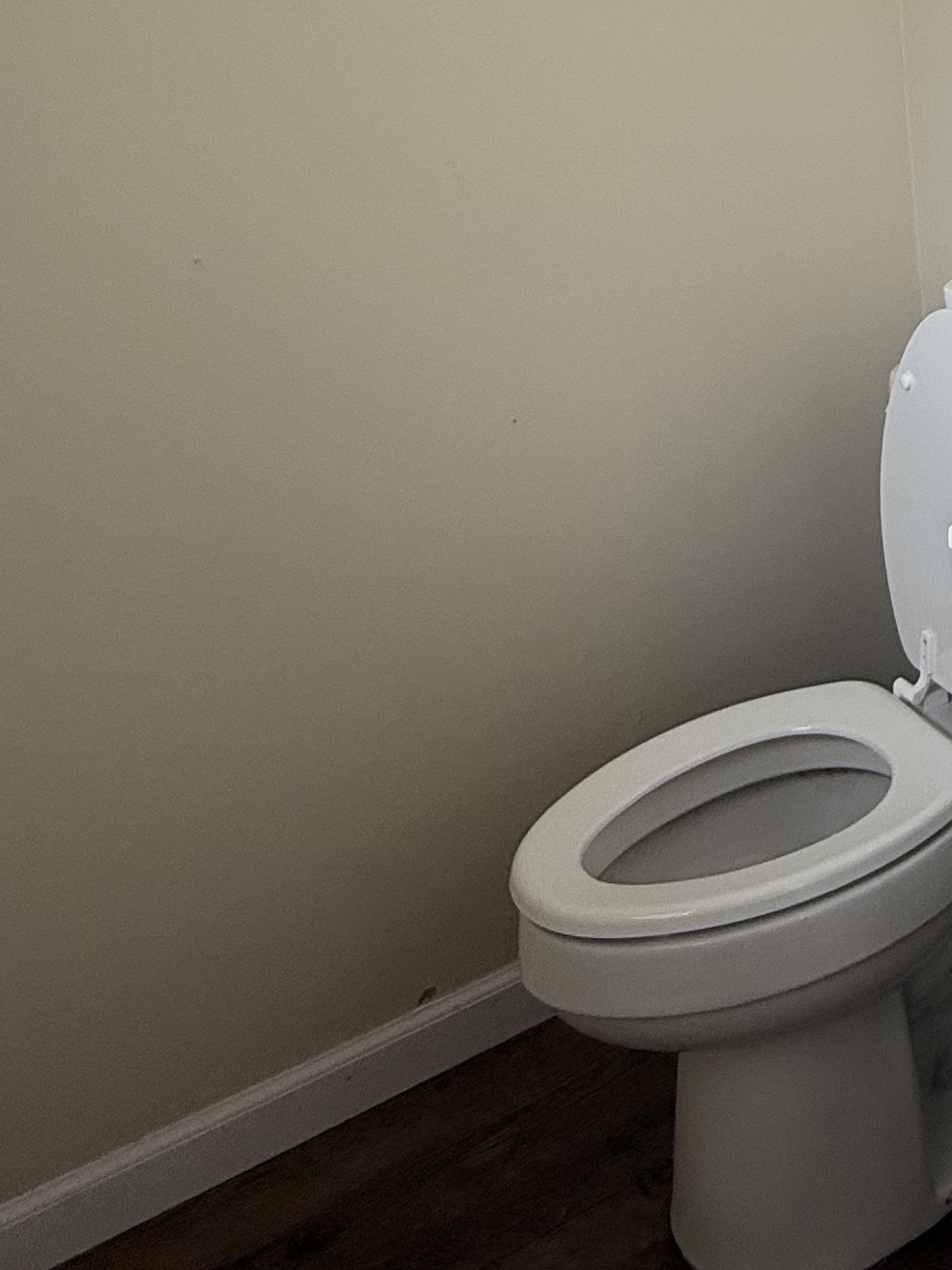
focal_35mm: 43
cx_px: 1115
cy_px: 142
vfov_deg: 40.7
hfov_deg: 29.4
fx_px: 1577
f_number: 2.2
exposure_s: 1/99
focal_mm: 2.22
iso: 64
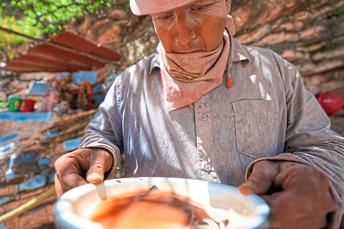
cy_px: 114
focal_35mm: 16
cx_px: 172
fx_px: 153
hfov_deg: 96.8
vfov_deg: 73.7
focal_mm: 16
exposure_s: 1/1000
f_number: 2.8
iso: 250
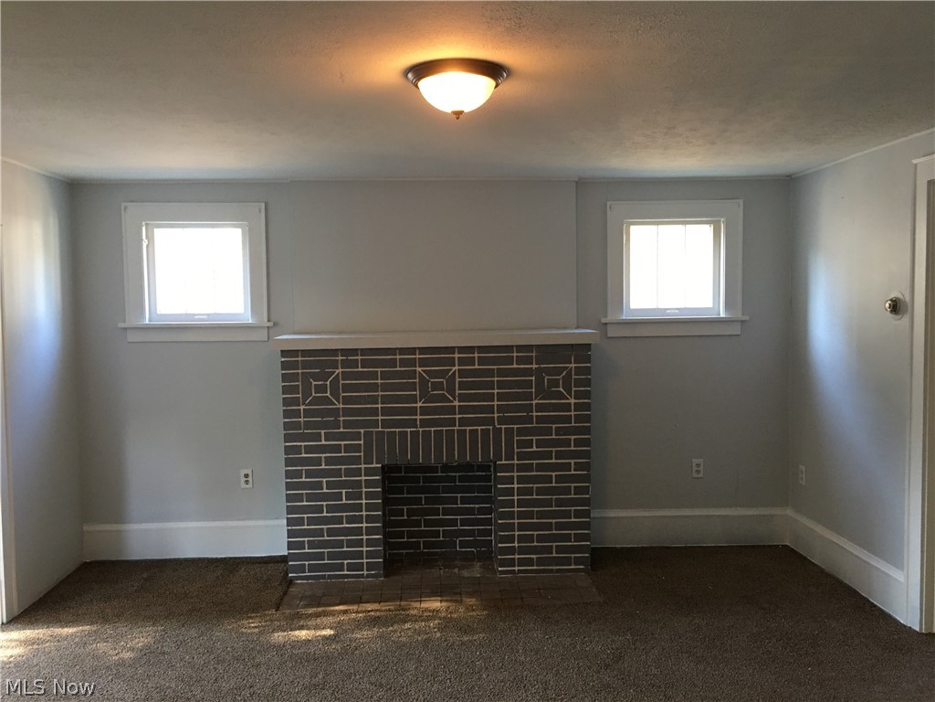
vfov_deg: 48.2
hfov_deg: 61.7
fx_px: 783
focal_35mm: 29
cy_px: 351
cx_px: 468
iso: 64
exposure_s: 1/15
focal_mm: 4.15
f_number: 2.2
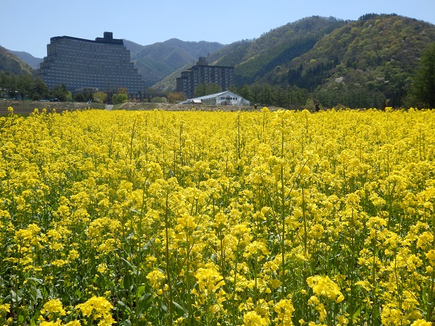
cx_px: 218
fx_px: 465
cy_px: 163
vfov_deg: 38.7
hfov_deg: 50.1
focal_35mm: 37
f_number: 10.1
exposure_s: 1/160
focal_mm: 6.6
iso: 80
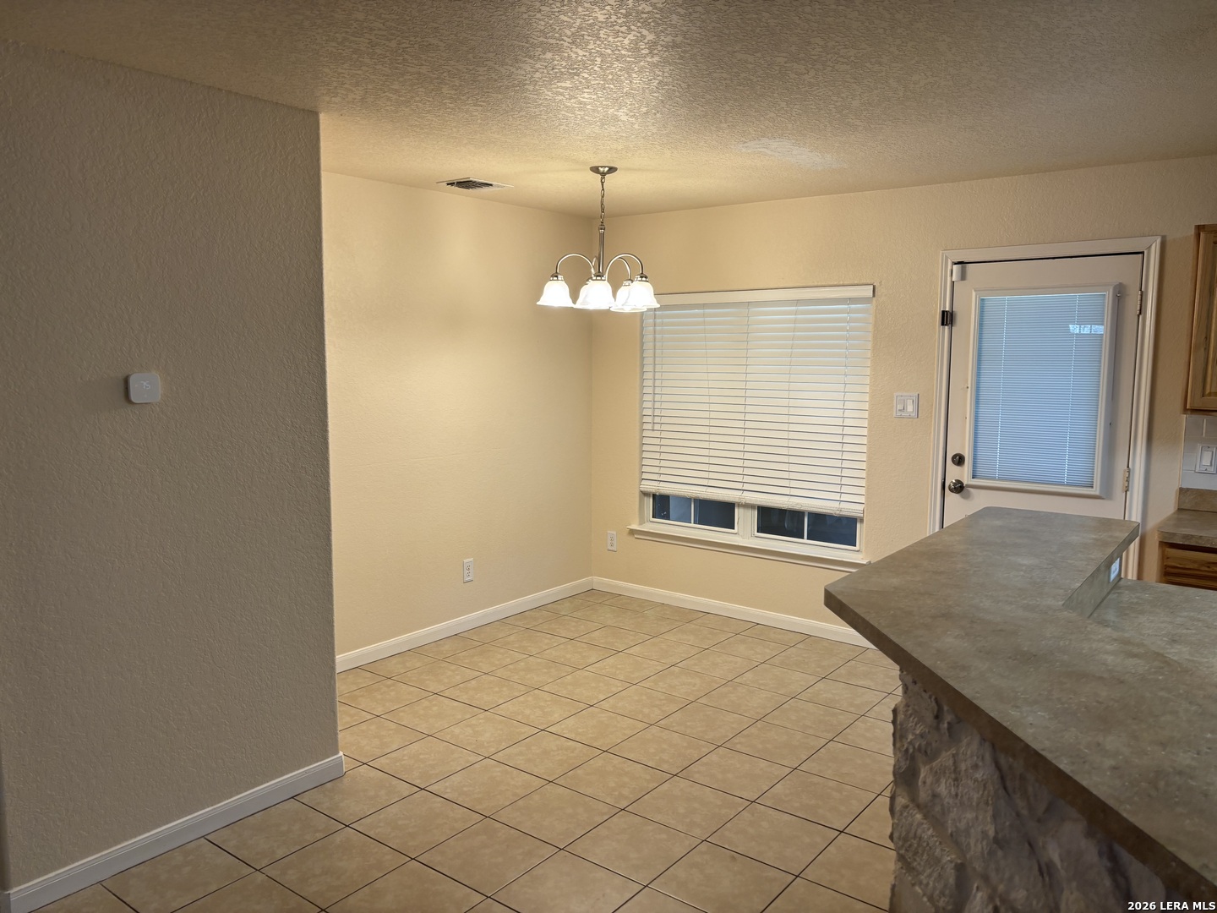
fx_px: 914
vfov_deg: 53.1
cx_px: 608
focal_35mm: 26
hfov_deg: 67.3
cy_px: 456
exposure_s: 1/120
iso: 64
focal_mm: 5.96
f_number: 1.6
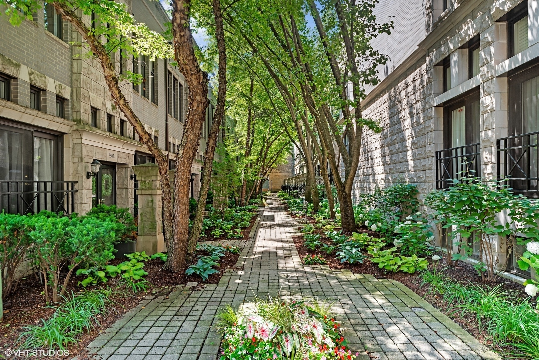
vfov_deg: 57.2
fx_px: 329
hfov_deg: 78.6
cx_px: 270
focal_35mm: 22
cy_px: 180
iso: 200
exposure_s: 1/125
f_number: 8
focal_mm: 22
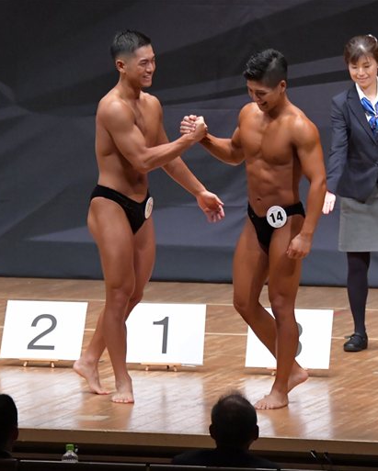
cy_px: 235
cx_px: 273
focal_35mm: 340
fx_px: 4750
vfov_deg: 5.7
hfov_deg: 4.6
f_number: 5.6
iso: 8000
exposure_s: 1/400
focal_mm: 160
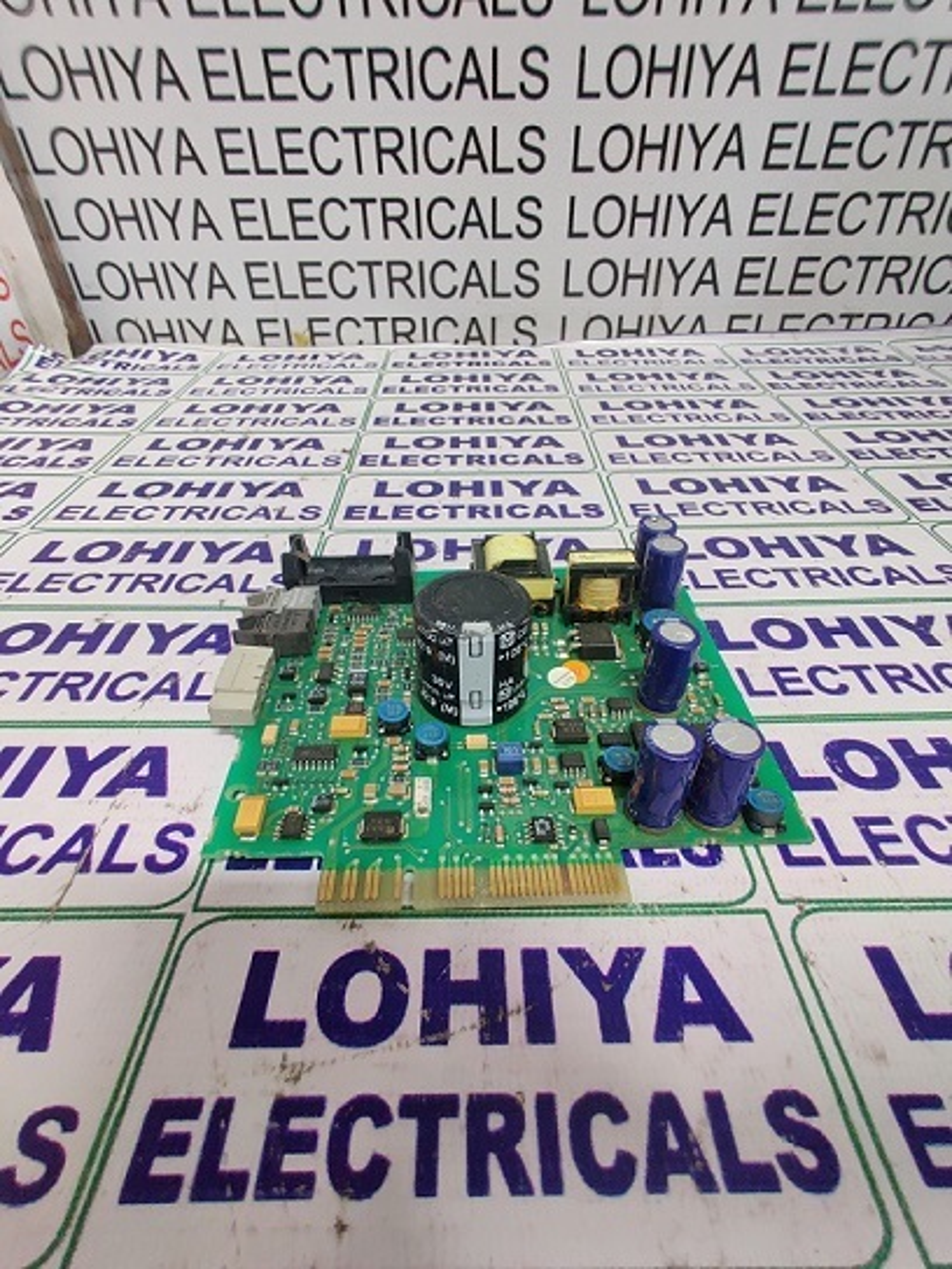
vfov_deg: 106.2
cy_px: 634
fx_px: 477
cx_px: 476
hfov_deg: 89.9
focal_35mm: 13
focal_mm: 2.25
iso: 1250
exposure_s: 1/14
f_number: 2.2
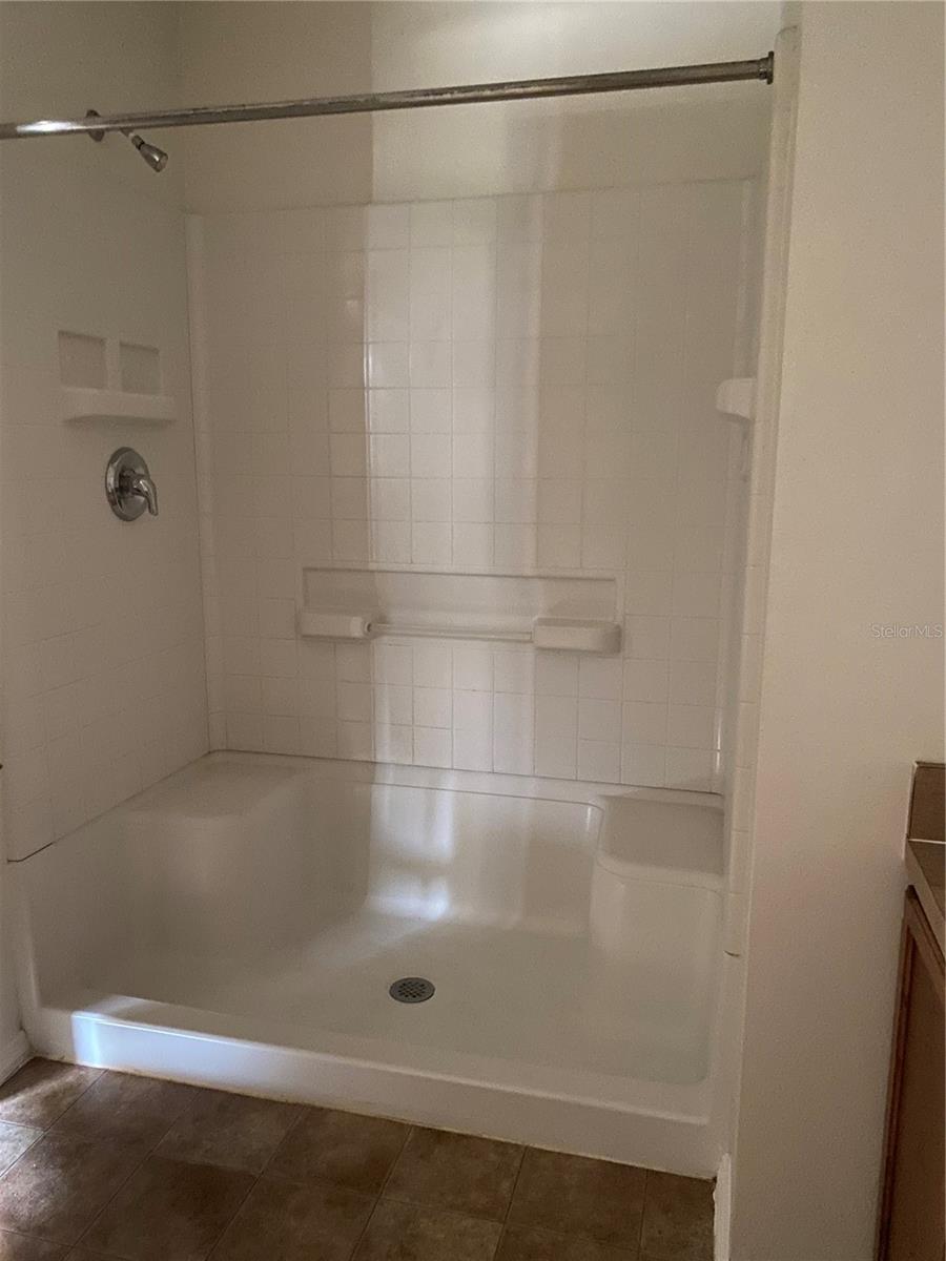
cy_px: 630
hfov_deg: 53.1
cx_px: 473
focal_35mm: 26
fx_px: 947
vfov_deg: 67.3
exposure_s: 1/13
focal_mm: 4.25
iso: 500
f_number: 1.8
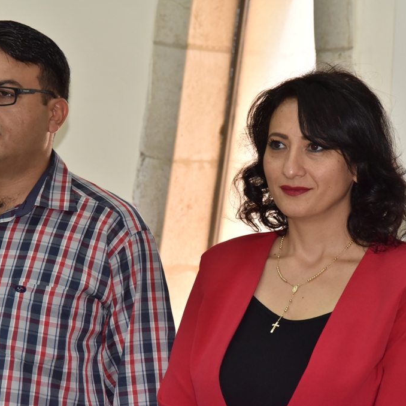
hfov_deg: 11.3
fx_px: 2044
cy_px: 204
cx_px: 223
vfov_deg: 11.3
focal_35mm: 154
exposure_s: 1/250
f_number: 6.3
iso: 1600
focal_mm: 120
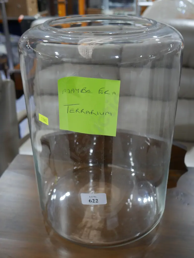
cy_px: 129
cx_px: 97
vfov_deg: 46.8
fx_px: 299
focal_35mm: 40
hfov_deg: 36.0
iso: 800
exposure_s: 1/60
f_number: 4.4
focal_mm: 20
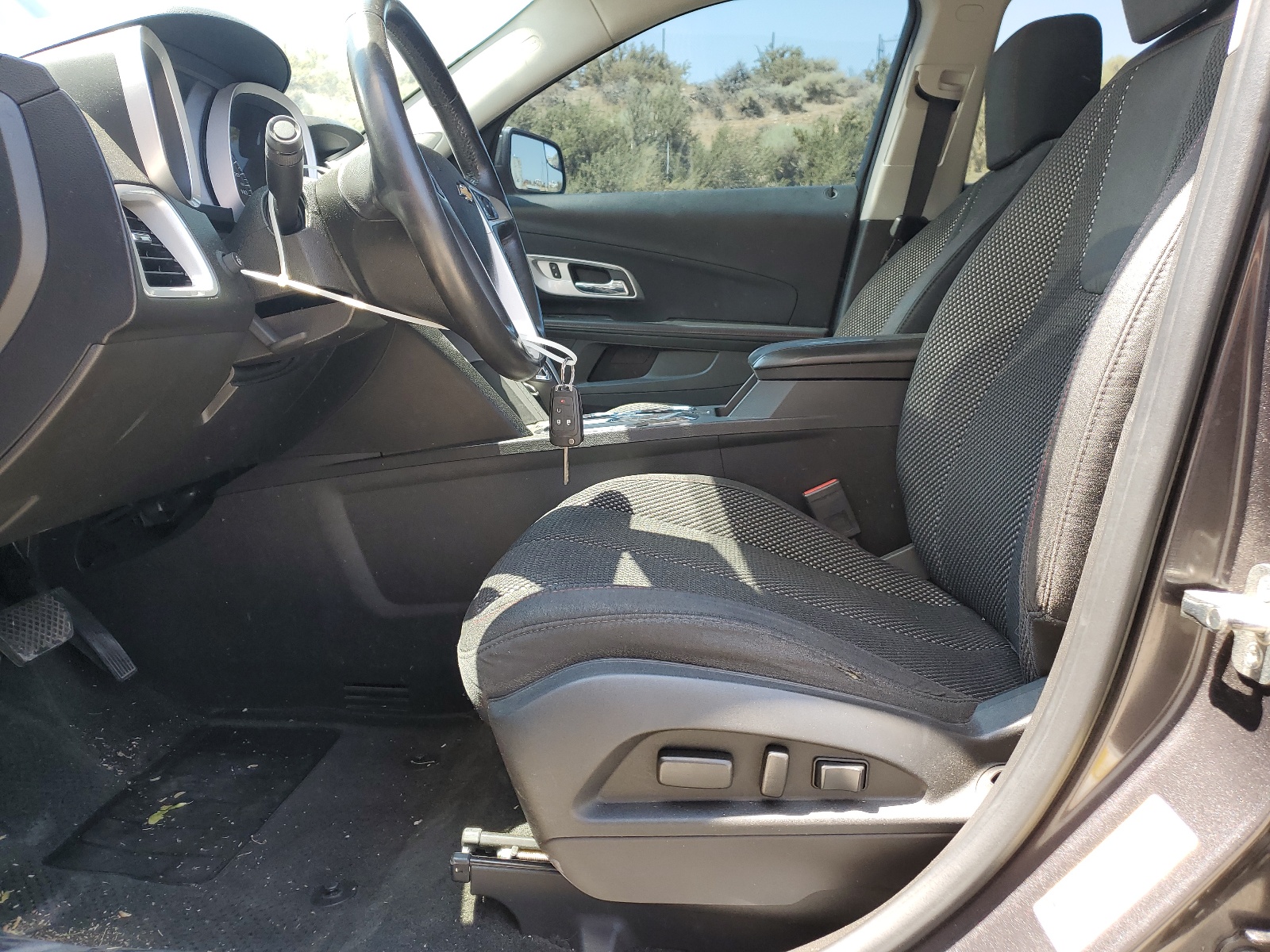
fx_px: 954
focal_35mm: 26
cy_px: 476
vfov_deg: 53.1
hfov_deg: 67.3
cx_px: 635
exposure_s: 1/208
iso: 50
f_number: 1.5
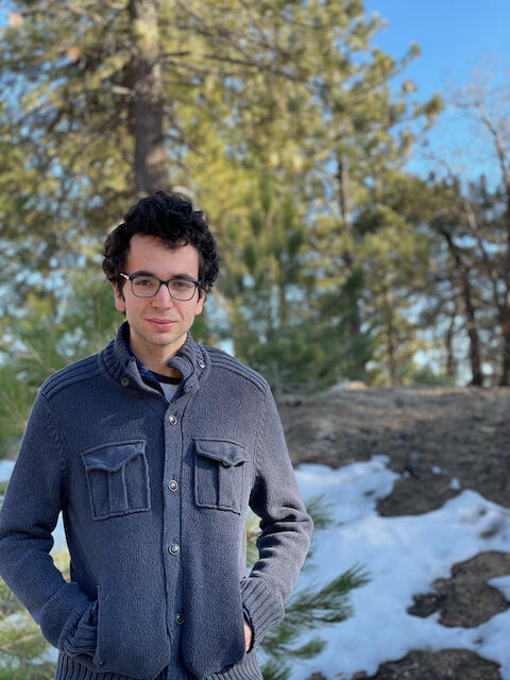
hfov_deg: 28.0
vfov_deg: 36.8
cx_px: 255
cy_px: 340
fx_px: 1021
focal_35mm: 52
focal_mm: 6
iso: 25
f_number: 2
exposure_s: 1/122
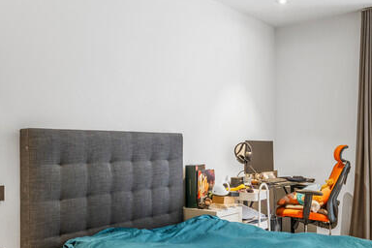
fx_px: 413
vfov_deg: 33.3
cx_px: 184
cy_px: 150
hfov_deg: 48.5
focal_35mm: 40
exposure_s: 1/2.5
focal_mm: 15
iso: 200
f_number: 8
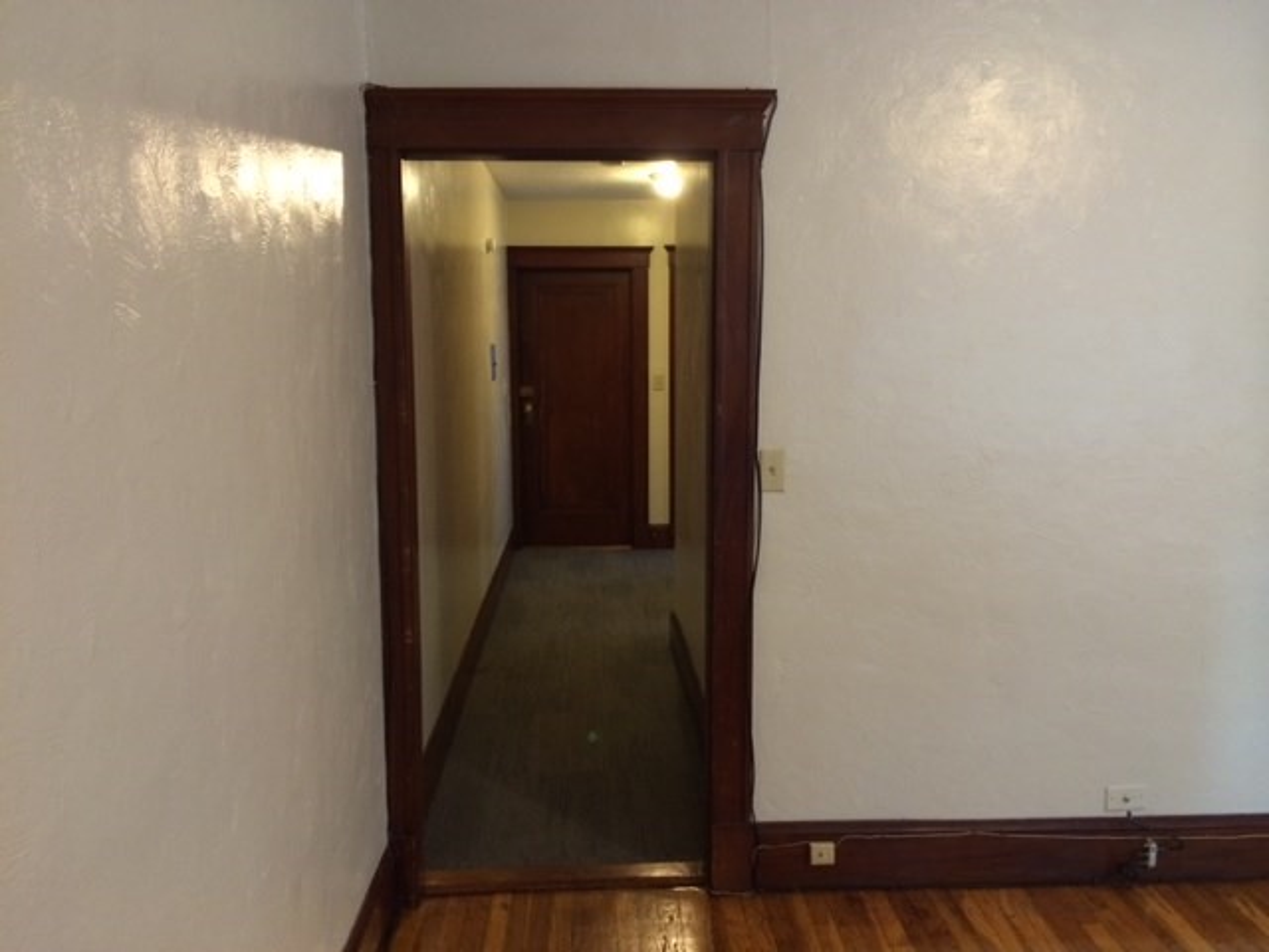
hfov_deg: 60.0
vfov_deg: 46.8
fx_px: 1100
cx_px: 634
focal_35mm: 30
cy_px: 476
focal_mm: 4.12
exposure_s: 1/24
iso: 320
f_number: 2.2
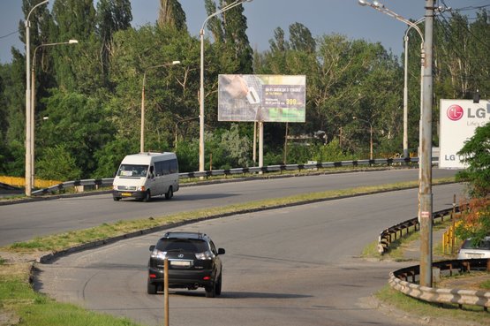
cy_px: 163
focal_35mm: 255
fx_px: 3468
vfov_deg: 5.4
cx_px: 245
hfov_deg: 8.1
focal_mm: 170
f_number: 6.3
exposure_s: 1/640
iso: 200
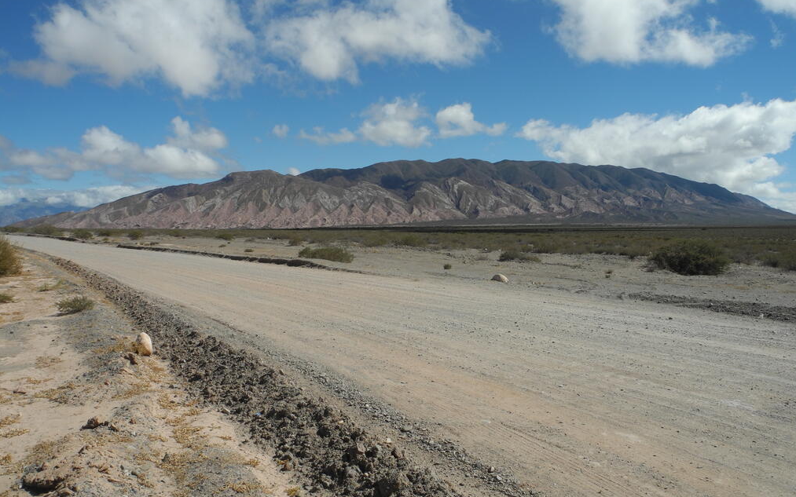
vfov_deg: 41.8
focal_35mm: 30
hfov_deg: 62.9
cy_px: 253
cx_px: 401
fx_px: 651
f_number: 5.6
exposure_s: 1/800
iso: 100
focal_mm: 6
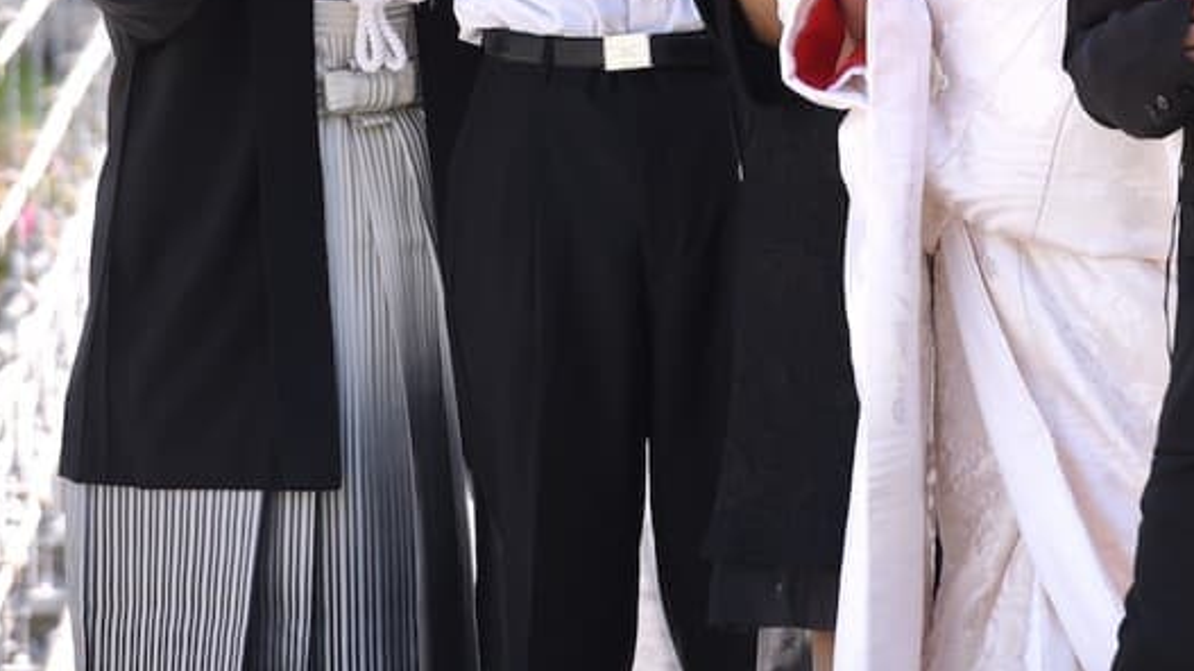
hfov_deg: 3.8
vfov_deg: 2.1
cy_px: -323
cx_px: 854
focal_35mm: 573
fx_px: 18135
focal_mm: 200
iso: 400
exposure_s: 1/500
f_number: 5.6
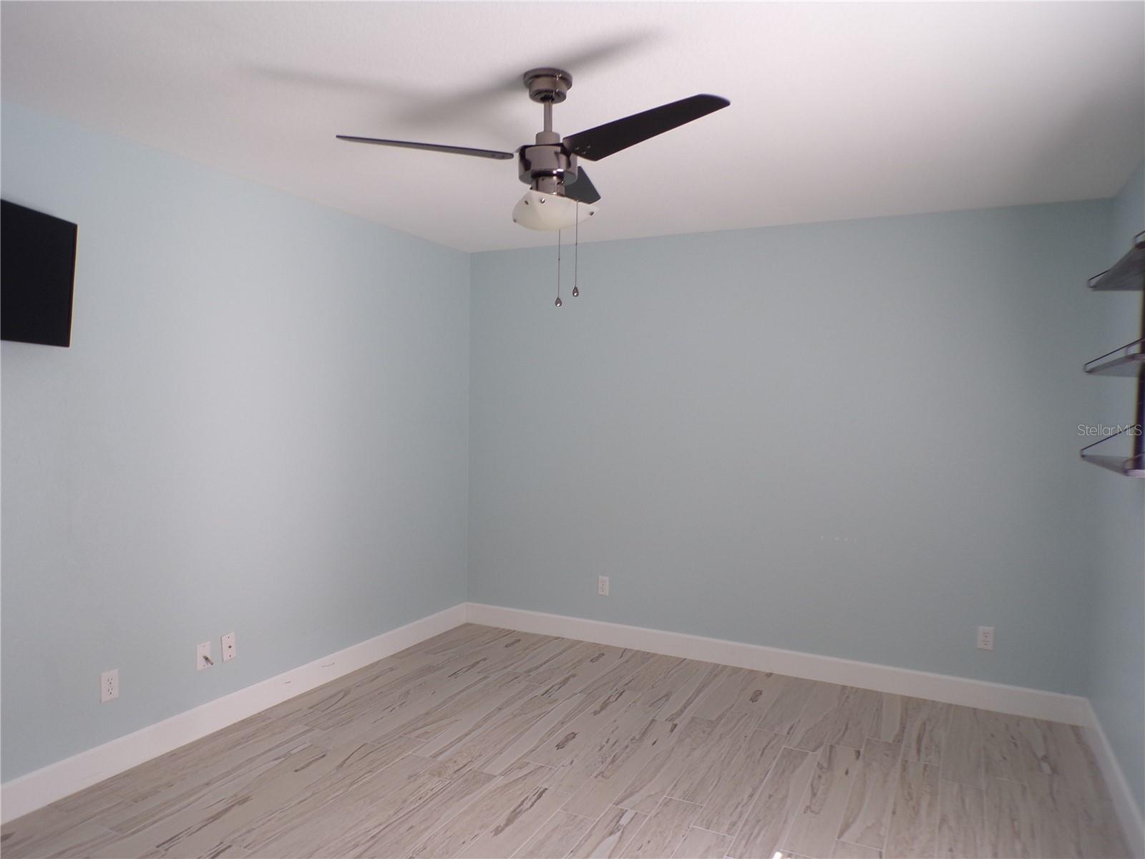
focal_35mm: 24
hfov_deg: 71.6
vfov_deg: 56.8
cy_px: 430
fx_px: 794
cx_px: 572
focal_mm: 4.3
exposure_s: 1/34
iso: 80
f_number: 4.3
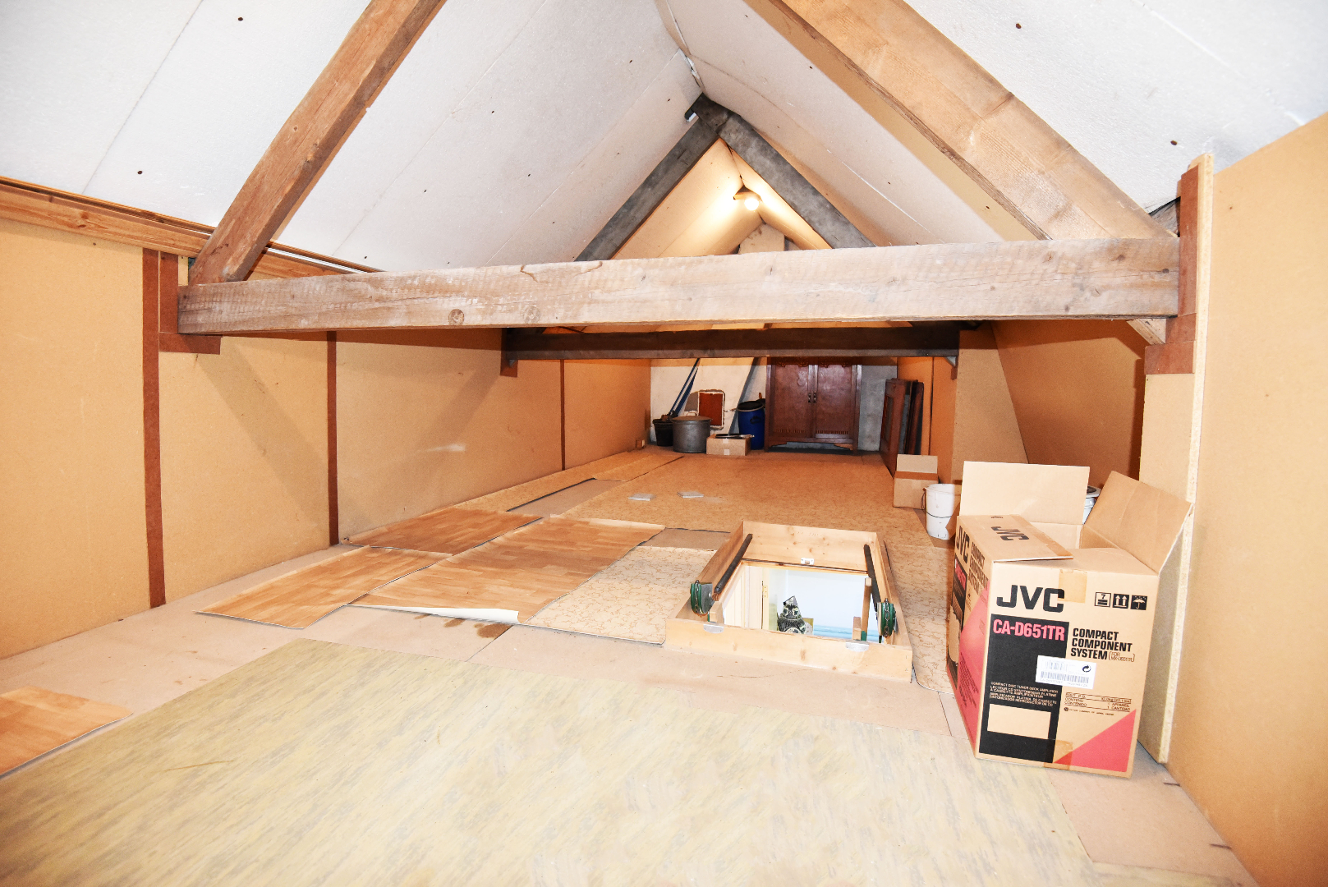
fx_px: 591
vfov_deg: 73.8
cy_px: 444
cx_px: 664
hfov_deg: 96.7
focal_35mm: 16
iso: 3200
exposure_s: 1/60
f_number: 4
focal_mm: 16
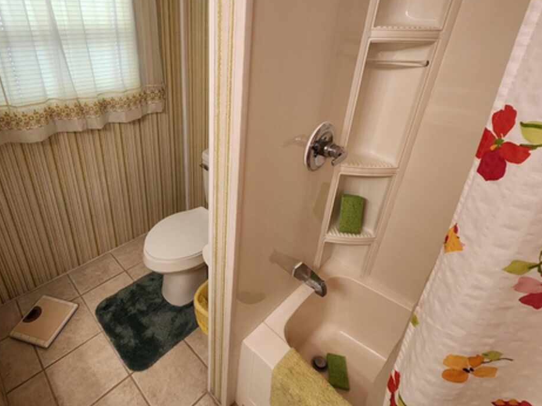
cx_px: 208
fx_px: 282
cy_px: 162
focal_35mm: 18
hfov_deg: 86.3
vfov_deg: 70.9
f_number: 2.2
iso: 320
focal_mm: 2.2
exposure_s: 1/60
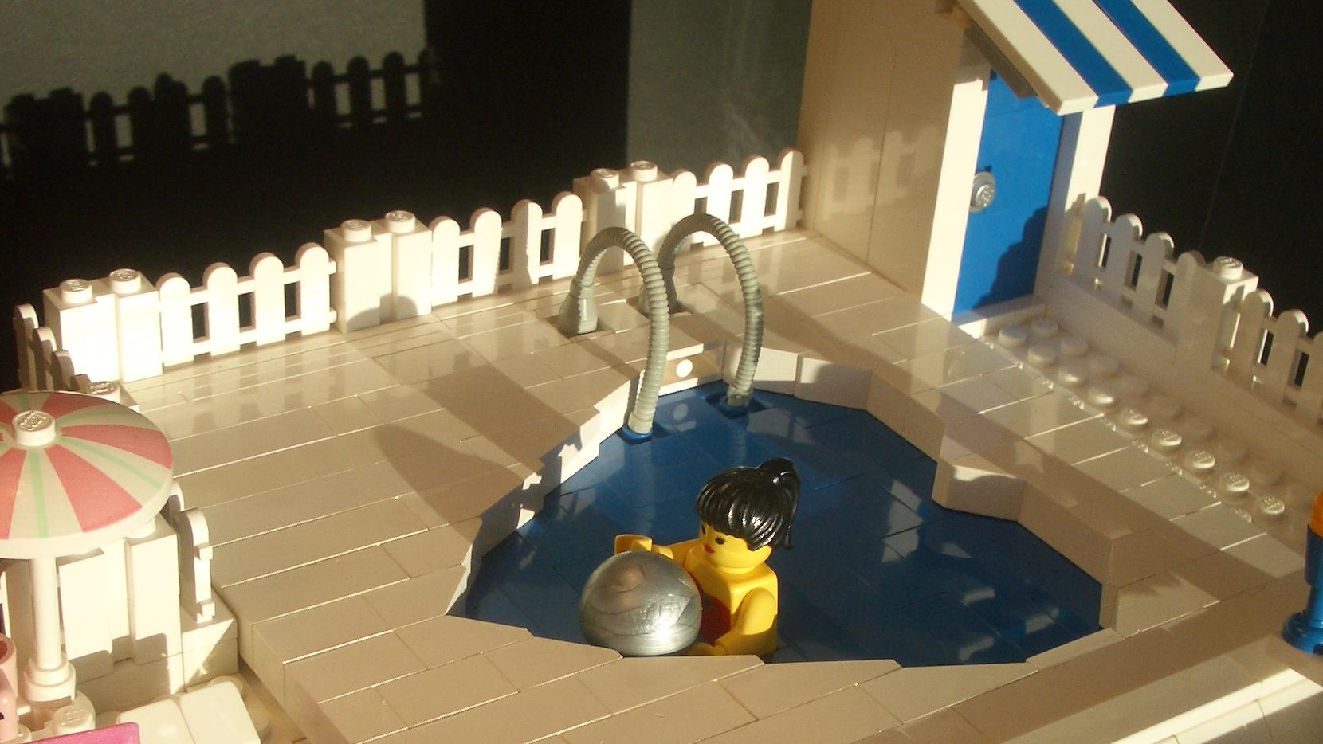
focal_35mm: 62
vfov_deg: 19.3
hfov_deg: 33.8
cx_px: 675
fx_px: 2175
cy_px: 566
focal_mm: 6.8
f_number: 4.6
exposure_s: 1/400
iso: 50
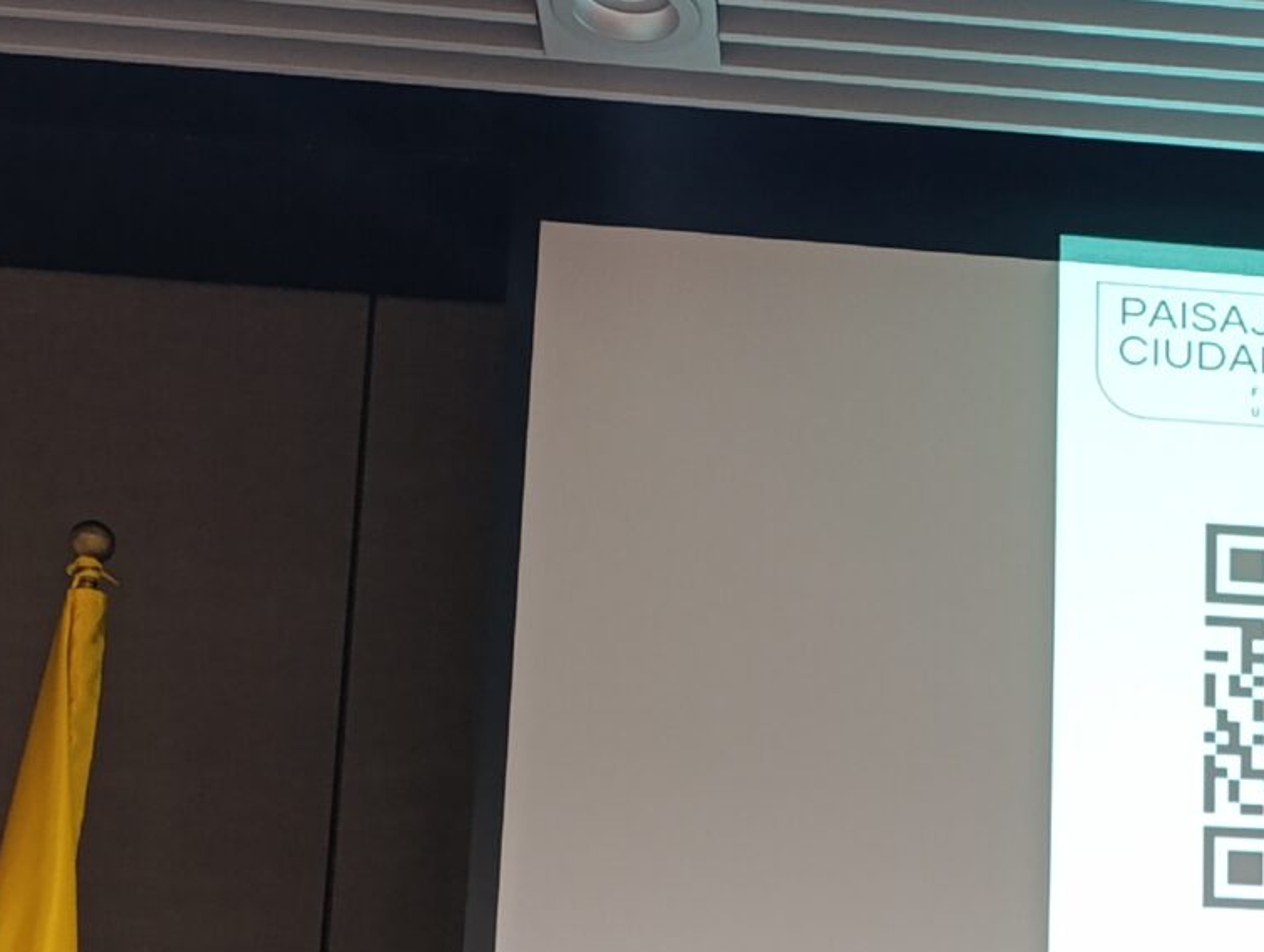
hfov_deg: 24.0
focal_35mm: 78
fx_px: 2853
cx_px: 1242
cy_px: 1077
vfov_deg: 18.2
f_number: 1.6
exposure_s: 1/30
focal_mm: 6.14
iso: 1000
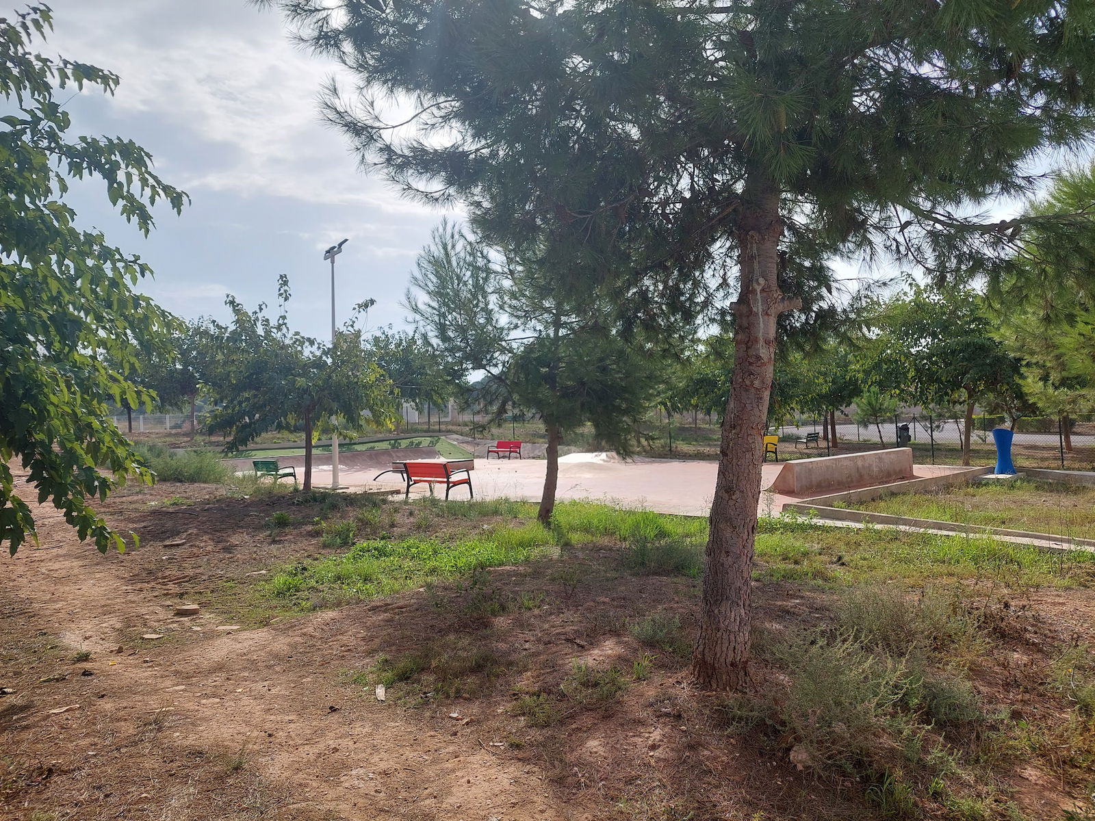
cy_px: 410
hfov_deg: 69.4
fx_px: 791
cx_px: 548
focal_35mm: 25
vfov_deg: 54.9
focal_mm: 5.23
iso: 40
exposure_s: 1/2010
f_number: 1.8
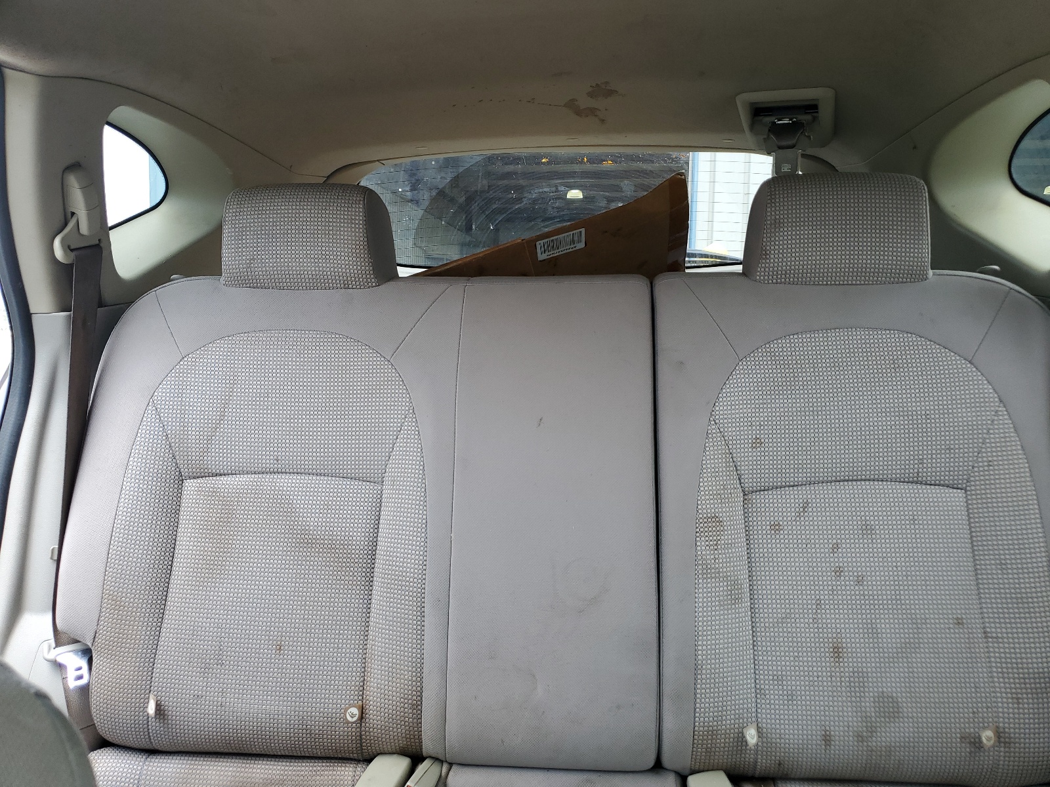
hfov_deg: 67.3
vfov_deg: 53.1
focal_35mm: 26
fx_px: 789
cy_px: 394
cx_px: 525
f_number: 1.5
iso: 50
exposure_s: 1/137
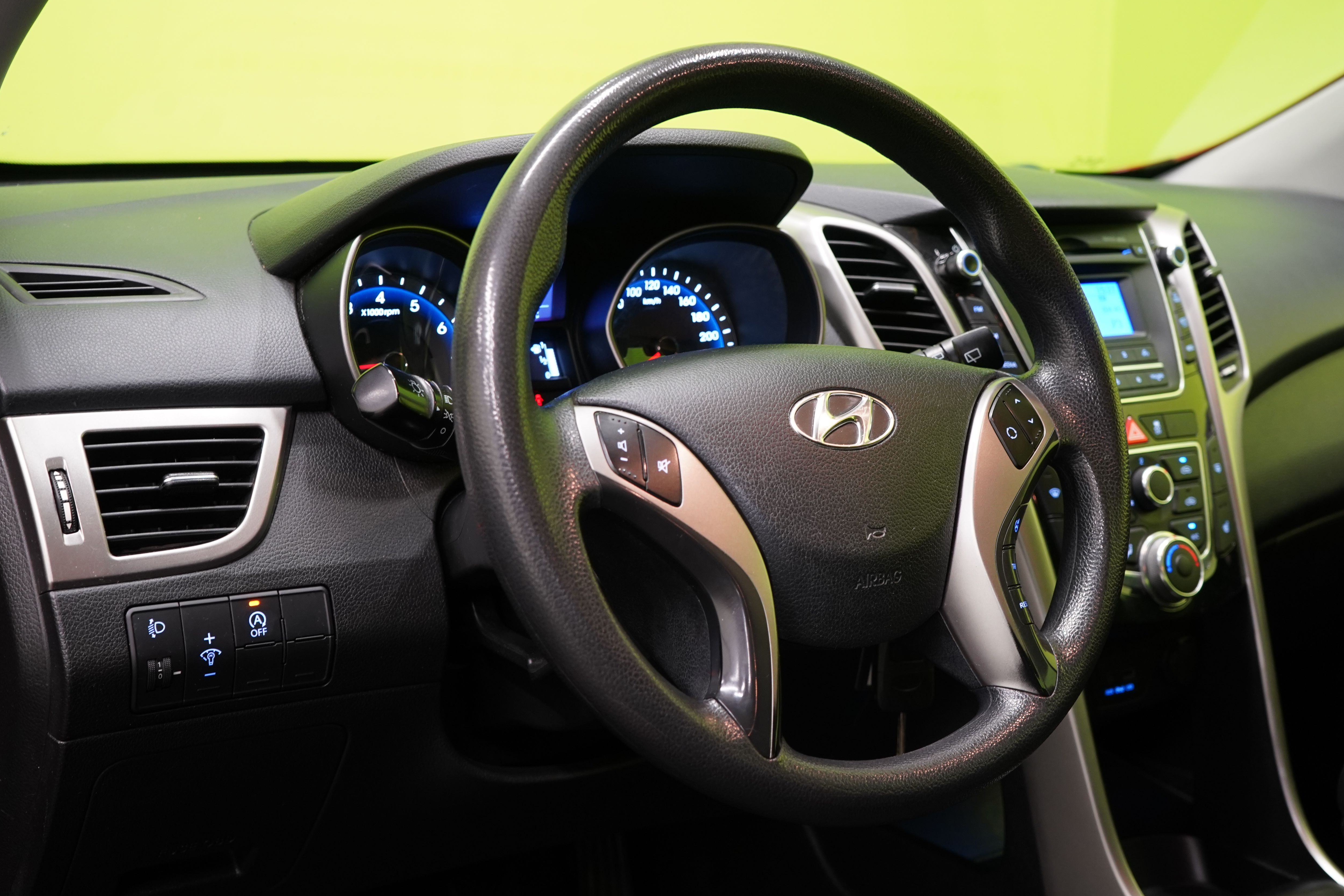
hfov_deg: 47.3
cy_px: 439
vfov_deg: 32.6
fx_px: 1530
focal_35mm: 41
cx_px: 753
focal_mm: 34
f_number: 5.6
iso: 1250
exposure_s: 1/20
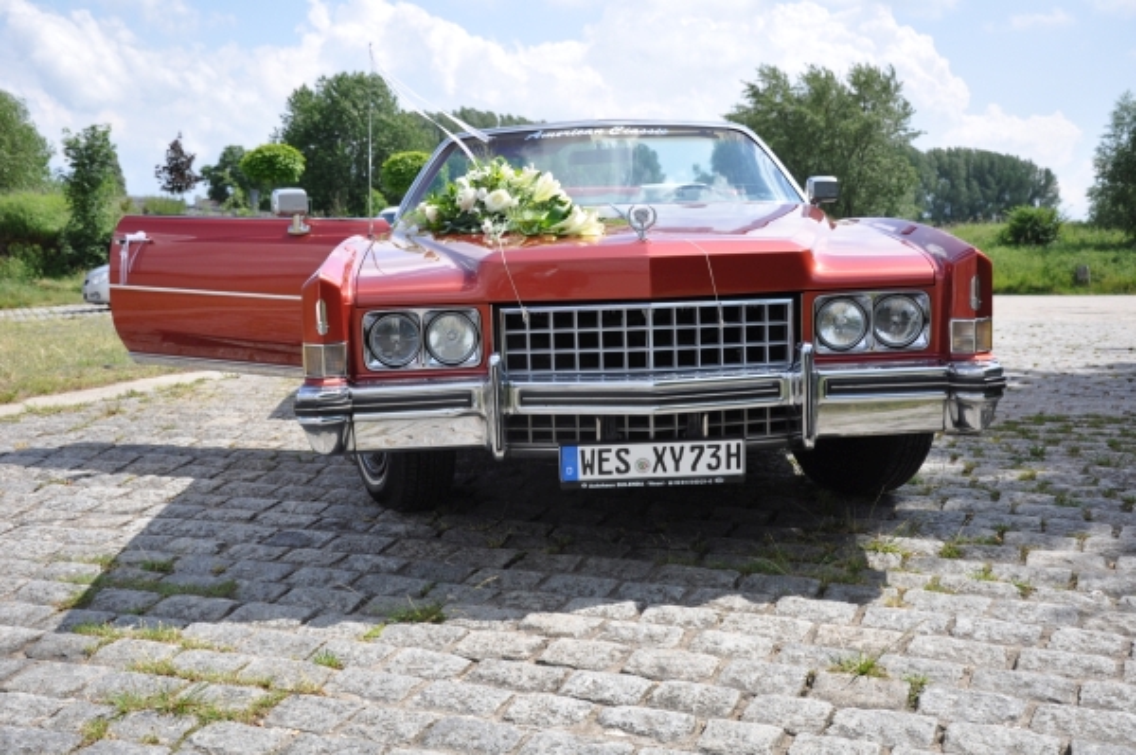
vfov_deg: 29.8
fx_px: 1419
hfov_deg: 43.6
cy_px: 378
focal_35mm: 45
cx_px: 568
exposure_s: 1/1600
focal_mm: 30
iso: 400
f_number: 5.6
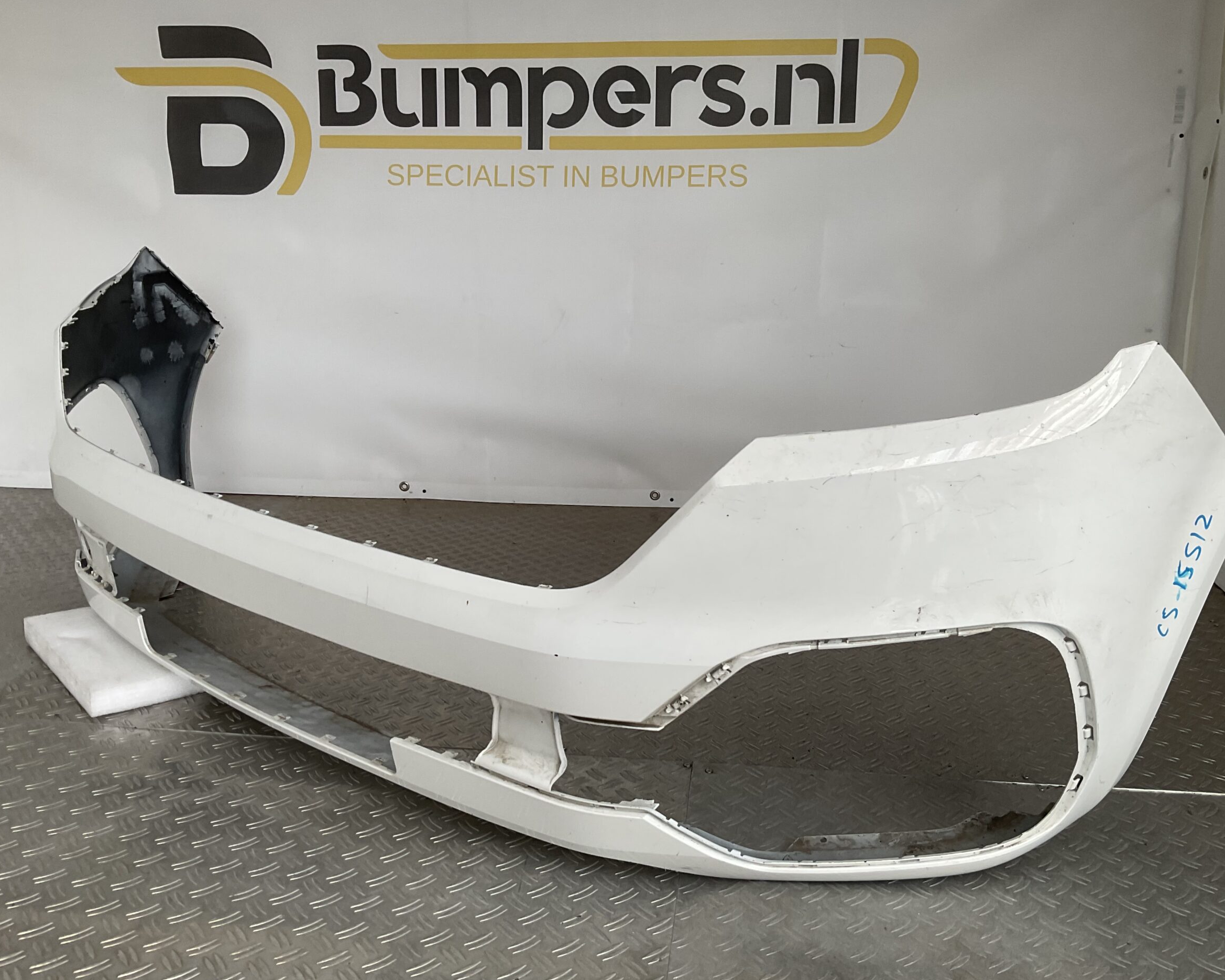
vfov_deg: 47.1
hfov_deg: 57.2
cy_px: 489
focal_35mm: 31
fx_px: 1124
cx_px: 634
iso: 25
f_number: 1.8
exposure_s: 1/120
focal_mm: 3
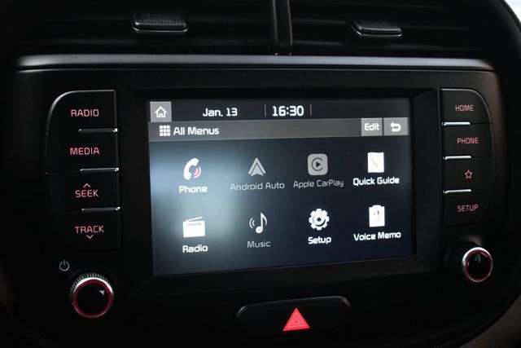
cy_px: 174
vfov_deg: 28.1
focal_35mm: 48
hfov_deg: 41.1
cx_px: 260
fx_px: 695
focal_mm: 32
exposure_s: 1/100
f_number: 4.5
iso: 3200
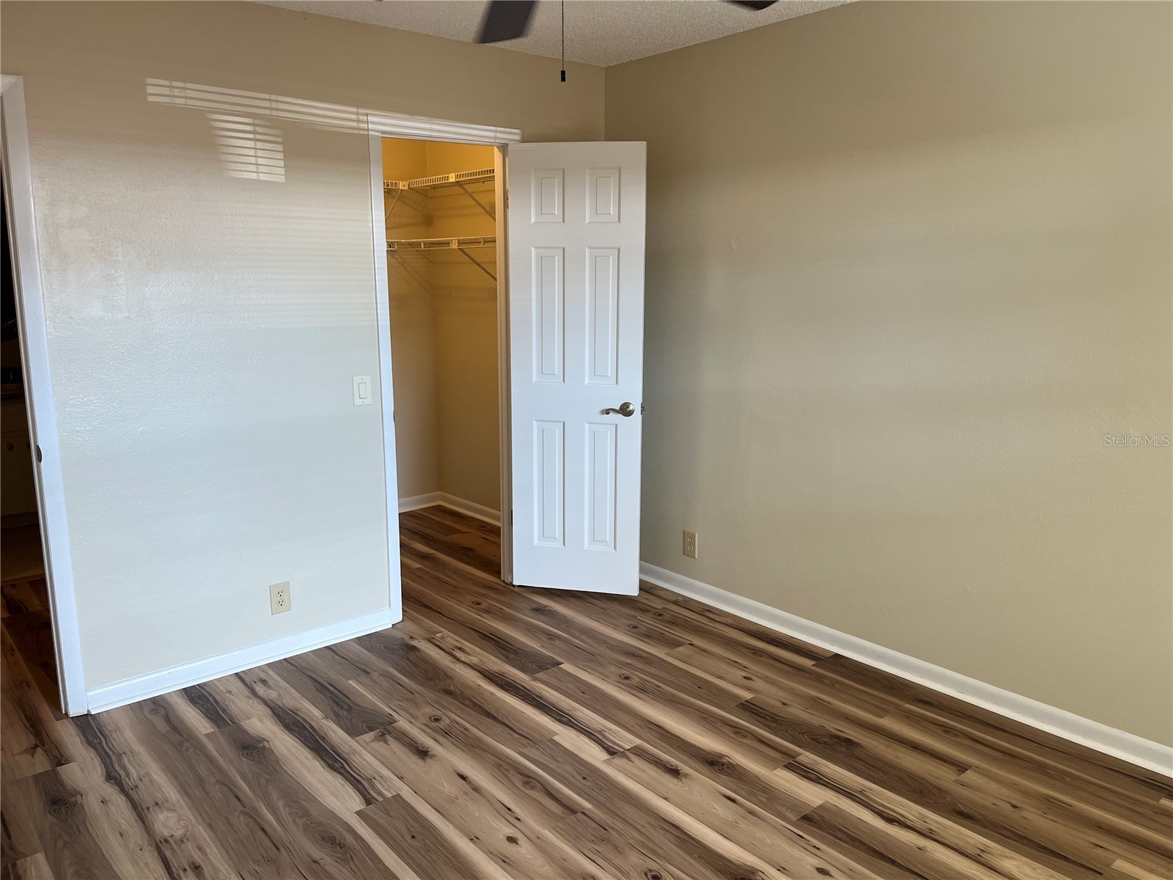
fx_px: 881
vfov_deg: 53.1
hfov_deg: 67.3
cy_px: 440
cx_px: 586
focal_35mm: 26
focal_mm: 5.1
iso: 125
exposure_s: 1/120
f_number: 1.6
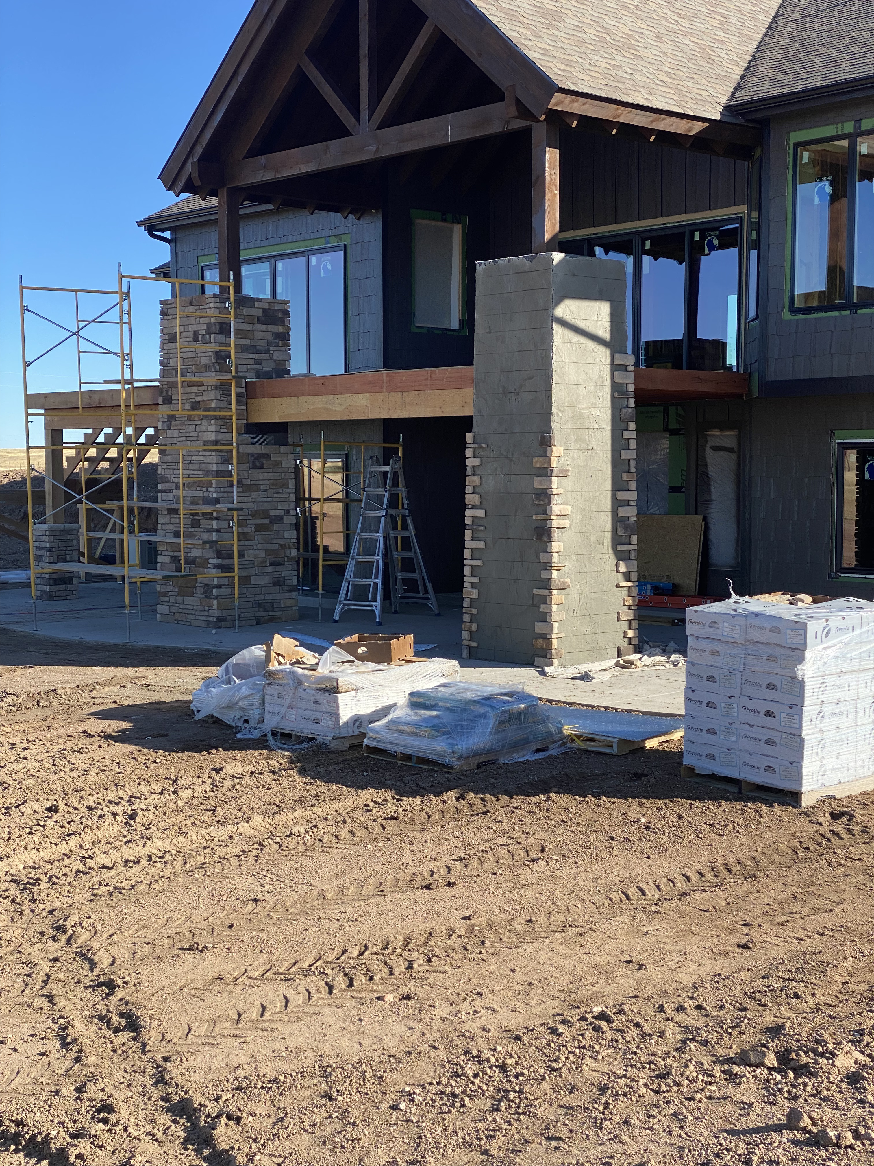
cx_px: 437
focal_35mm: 52
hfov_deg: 28.0
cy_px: 583
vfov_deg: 36.8
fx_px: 1751
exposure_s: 1/856
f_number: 2
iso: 20
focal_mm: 6
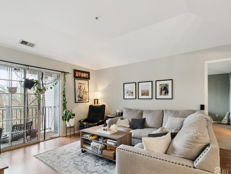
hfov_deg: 90.9
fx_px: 113
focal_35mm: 17
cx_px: 123
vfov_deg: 74.7
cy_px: 89
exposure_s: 1/25
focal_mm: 15
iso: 640
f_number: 7.1
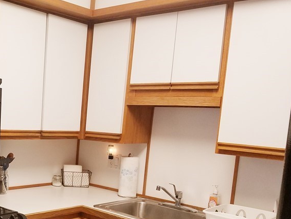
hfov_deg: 37.9
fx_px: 395
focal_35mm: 47
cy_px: 165
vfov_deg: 30.4
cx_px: 32
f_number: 1.7
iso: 160
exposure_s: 1/40
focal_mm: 4.2
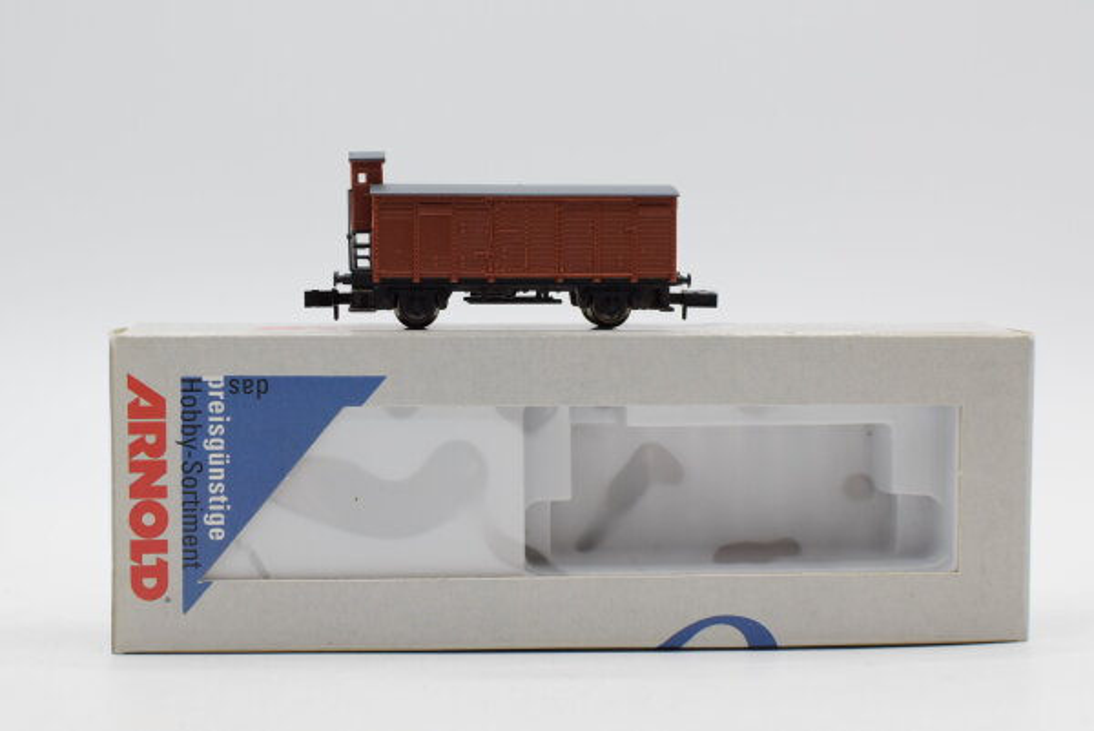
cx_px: 547
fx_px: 1597
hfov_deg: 37.8
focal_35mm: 52
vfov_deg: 25.8
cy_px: 366
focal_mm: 35
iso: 640
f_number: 8
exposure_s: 1/320
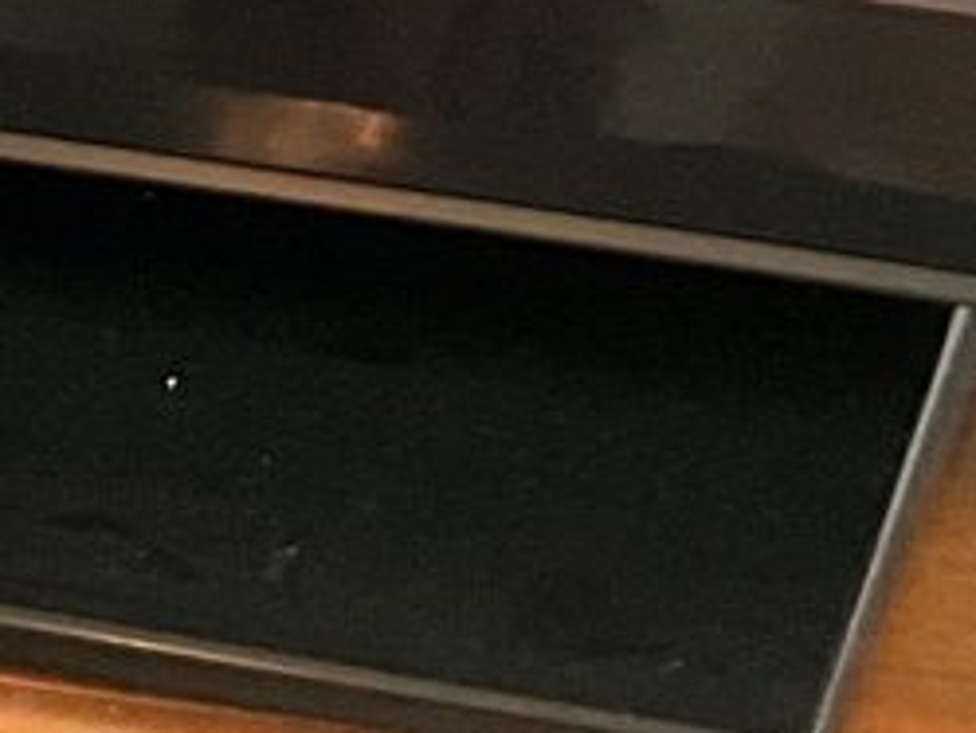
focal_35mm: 176
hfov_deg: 11.2
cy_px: -1374
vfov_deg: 7.5
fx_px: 4965
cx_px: 394
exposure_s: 1/40
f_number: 1.8
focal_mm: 3
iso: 320
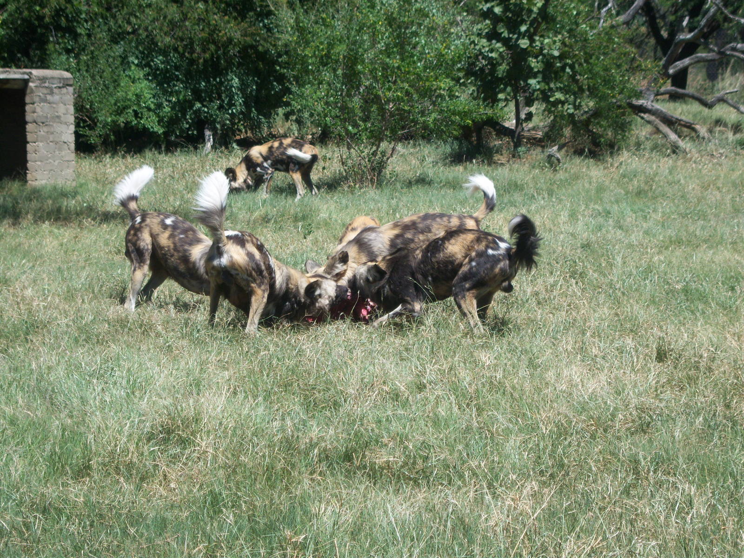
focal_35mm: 108
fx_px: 2321
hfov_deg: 18.2
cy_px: 279
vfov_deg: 13.7
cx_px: 372
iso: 80
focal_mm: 22.5
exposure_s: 1/500
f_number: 4.9
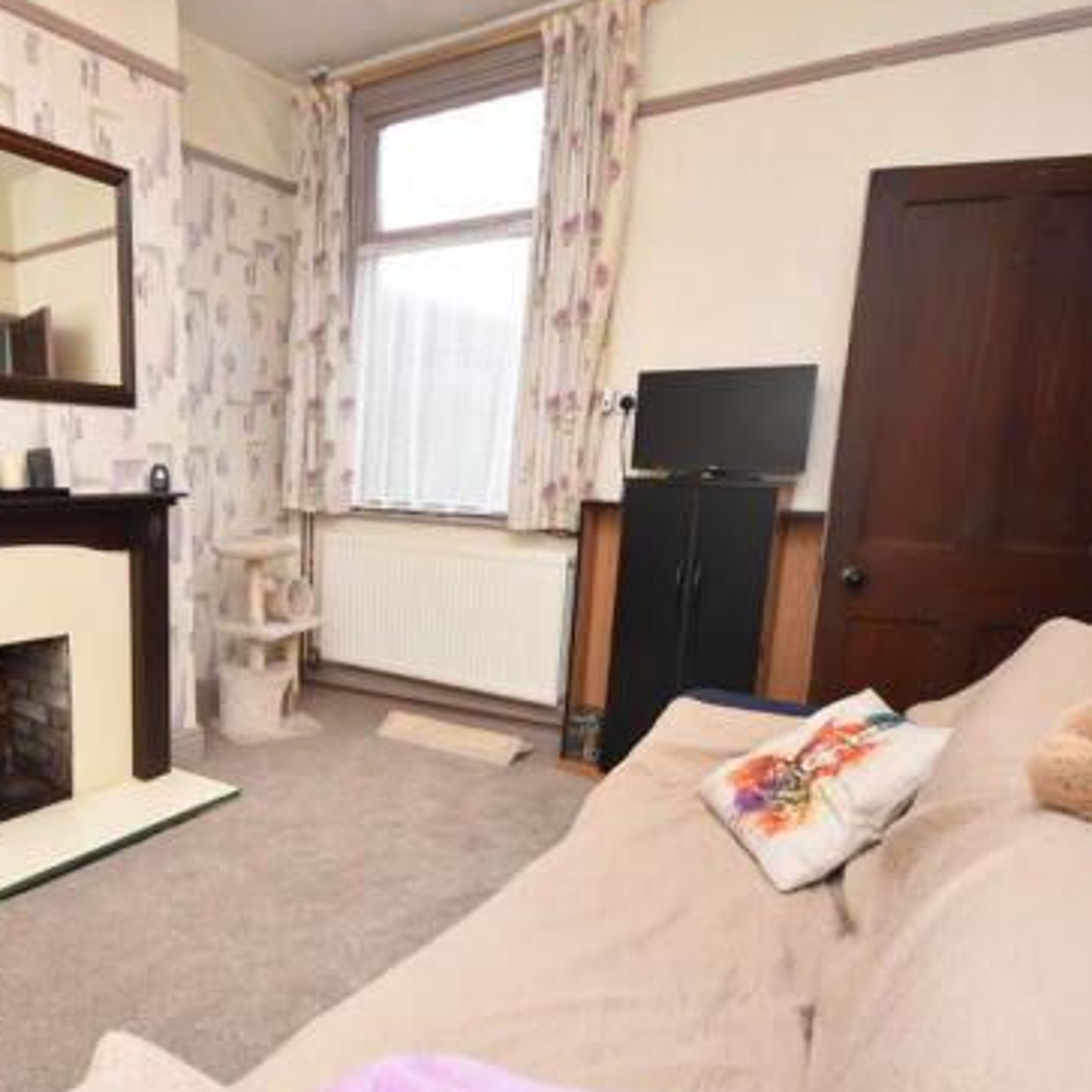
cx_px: 338
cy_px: 615
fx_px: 821
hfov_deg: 65.0
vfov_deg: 67.0
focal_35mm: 23
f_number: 4
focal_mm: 10
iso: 1100
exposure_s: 1/60
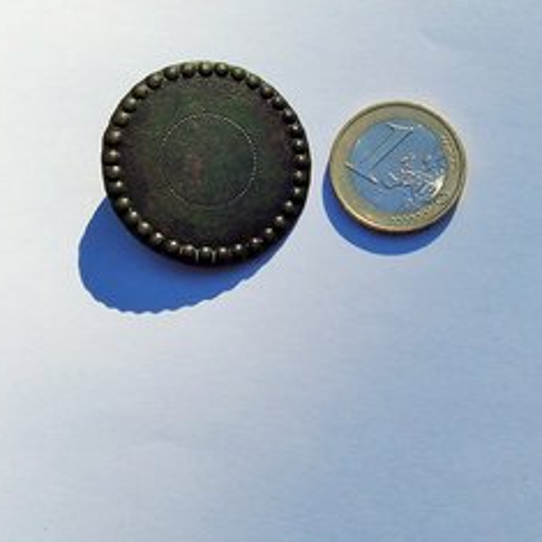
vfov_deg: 26.8
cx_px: 288
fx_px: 1134
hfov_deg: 26.9
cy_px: 188
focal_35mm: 64
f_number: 5.6
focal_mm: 5.6
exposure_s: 1/350
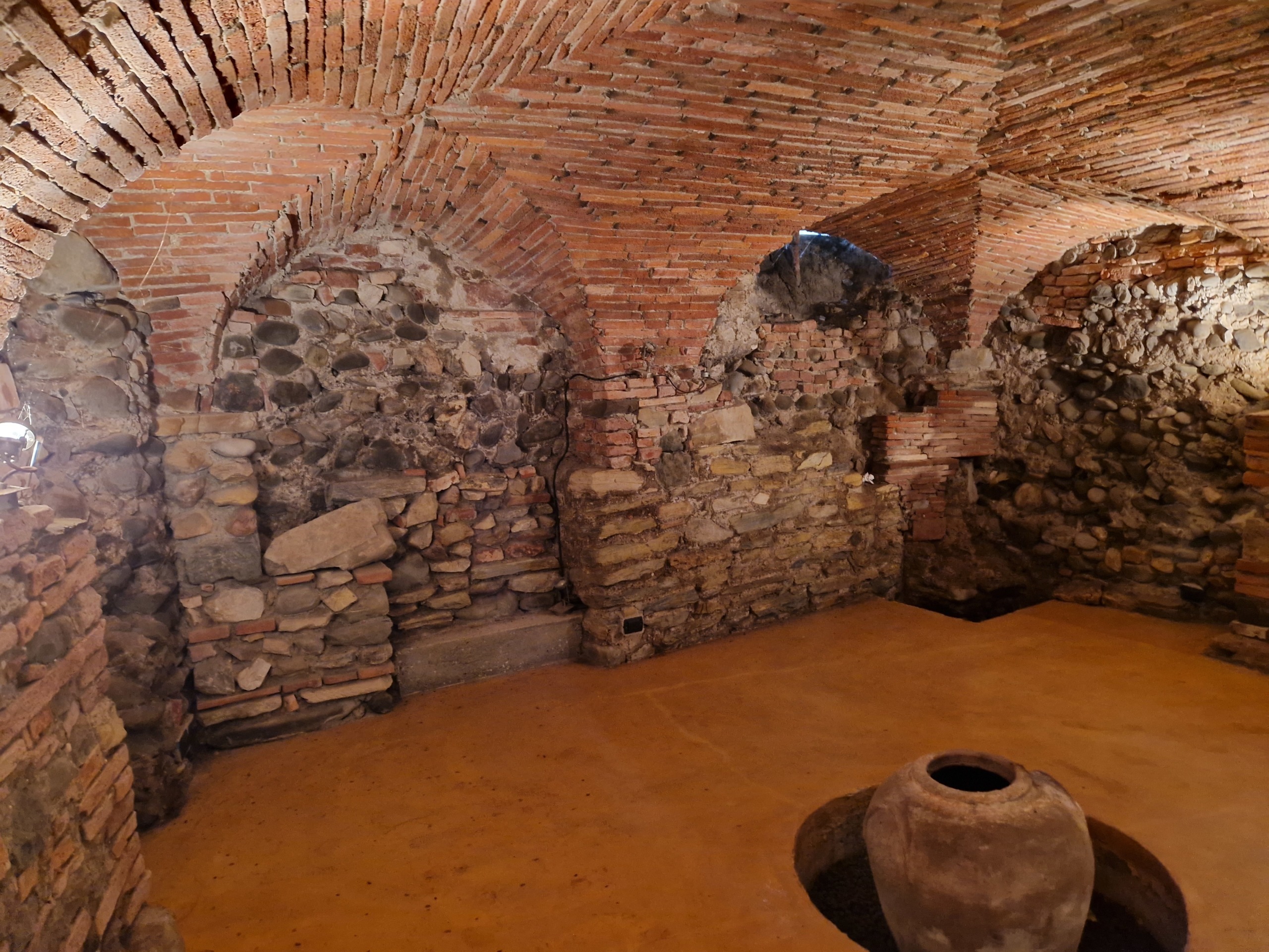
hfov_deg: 73.9
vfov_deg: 58.9
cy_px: 476
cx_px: 634
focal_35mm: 23
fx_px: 843
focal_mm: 5.4
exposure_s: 1/25
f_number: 1.8
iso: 640
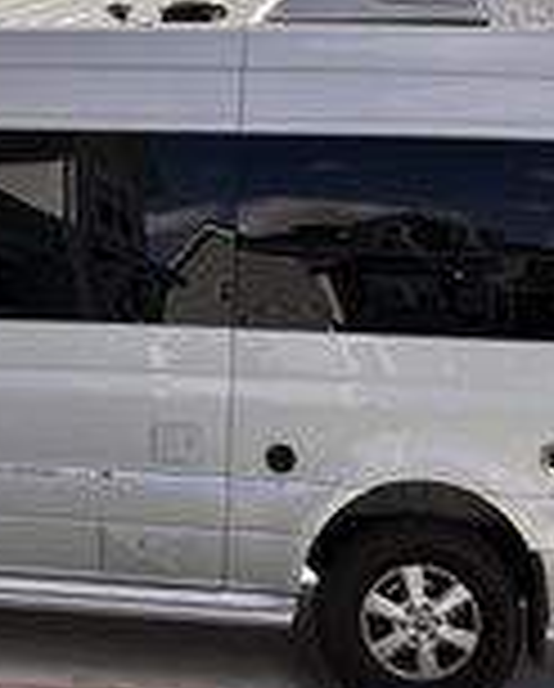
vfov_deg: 32.3
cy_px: 263
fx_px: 1185
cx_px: 68
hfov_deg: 25.6
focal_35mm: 58
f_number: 1.5
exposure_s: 1/3077
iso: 50
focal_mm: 5.7
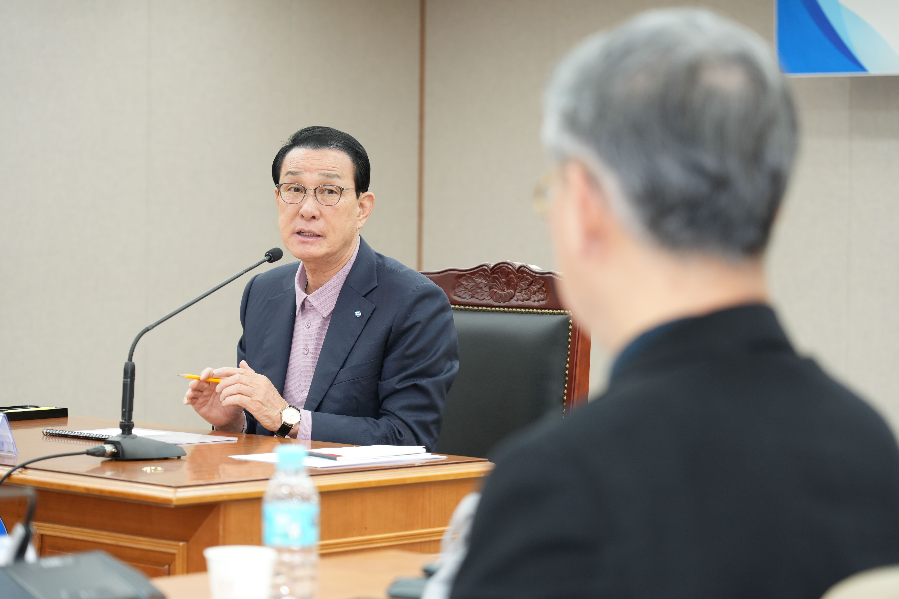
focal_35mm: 105
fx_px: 2622
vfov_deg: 13.0
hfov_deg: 19.5
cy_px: 300
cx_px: 450
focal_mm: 105
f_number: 4.5
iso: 1250
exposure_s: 1/125
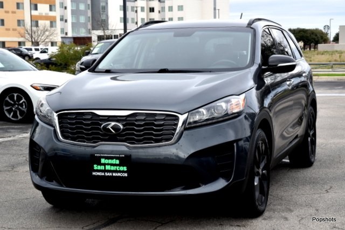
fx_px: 719
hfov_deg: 27.0
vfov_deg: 18.2
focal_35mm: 75
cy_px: 115
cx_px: 172
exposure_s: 1/250
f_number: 8
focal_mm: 50
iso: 200
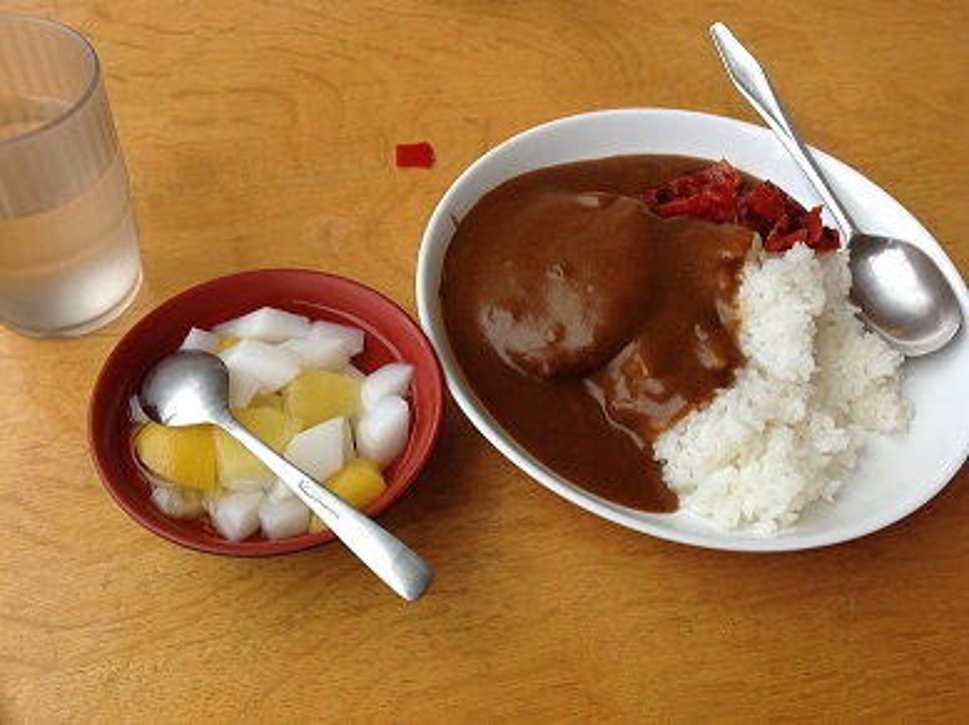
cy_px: 362
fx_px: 979
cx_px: 484
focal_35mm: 35
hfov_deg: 52.7
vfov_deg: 40.6
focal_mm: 4.28
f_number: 2.4
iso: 50
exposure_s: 1/512
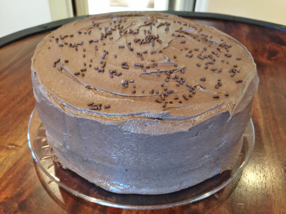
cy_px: 107
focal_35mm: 29
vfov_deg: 48.2
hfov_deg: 61.7
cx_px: 143
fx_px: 240
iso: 64
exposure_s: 1/4
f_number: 2.2
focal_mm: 4.15
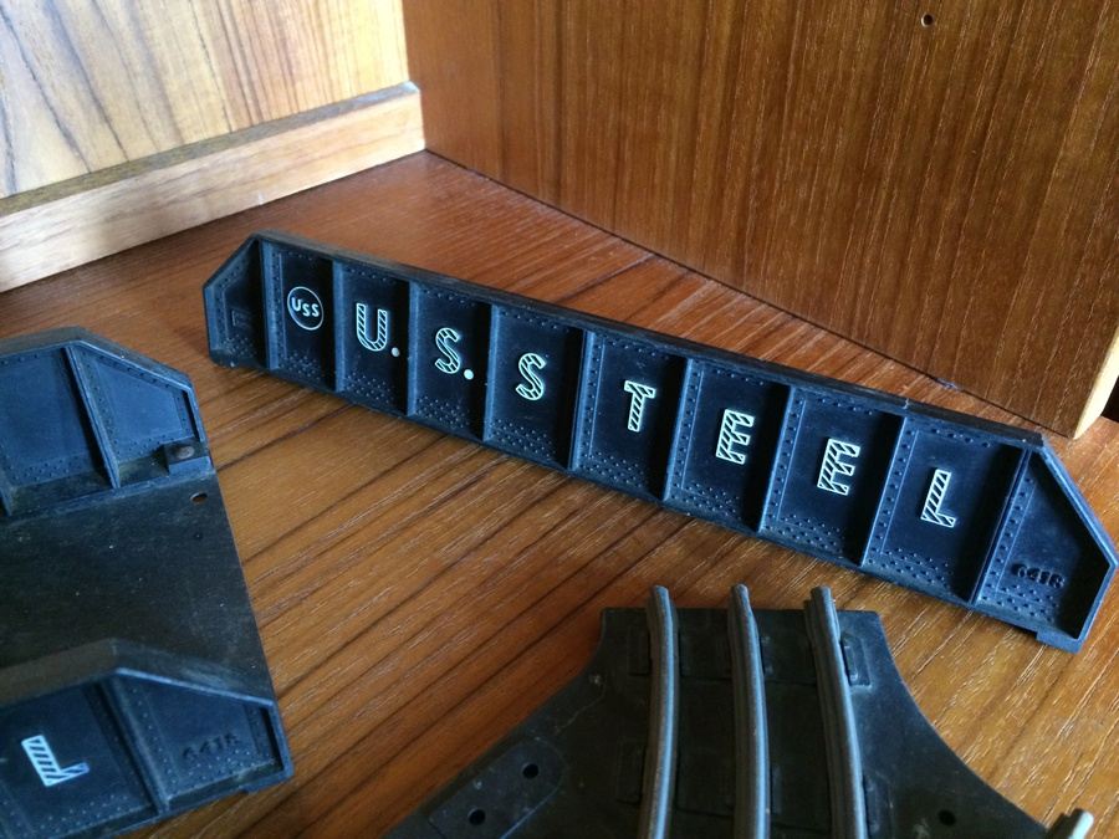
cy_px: 420
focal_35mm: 30
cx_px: 560
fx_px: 970
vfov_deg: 46.8
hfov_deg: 60.0
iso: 320
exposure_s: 1/15
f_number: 2.2
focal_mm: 4.12
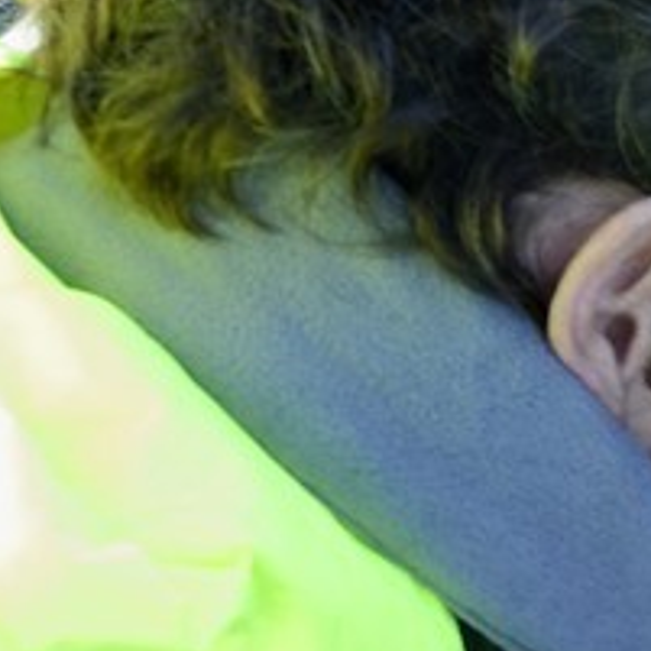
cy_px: 1150
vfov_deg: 8.6
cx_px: 2222
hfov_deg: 7.4
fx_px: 4170
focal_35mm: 196
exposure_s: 1/800
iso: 400
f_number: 2.8
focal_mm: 29
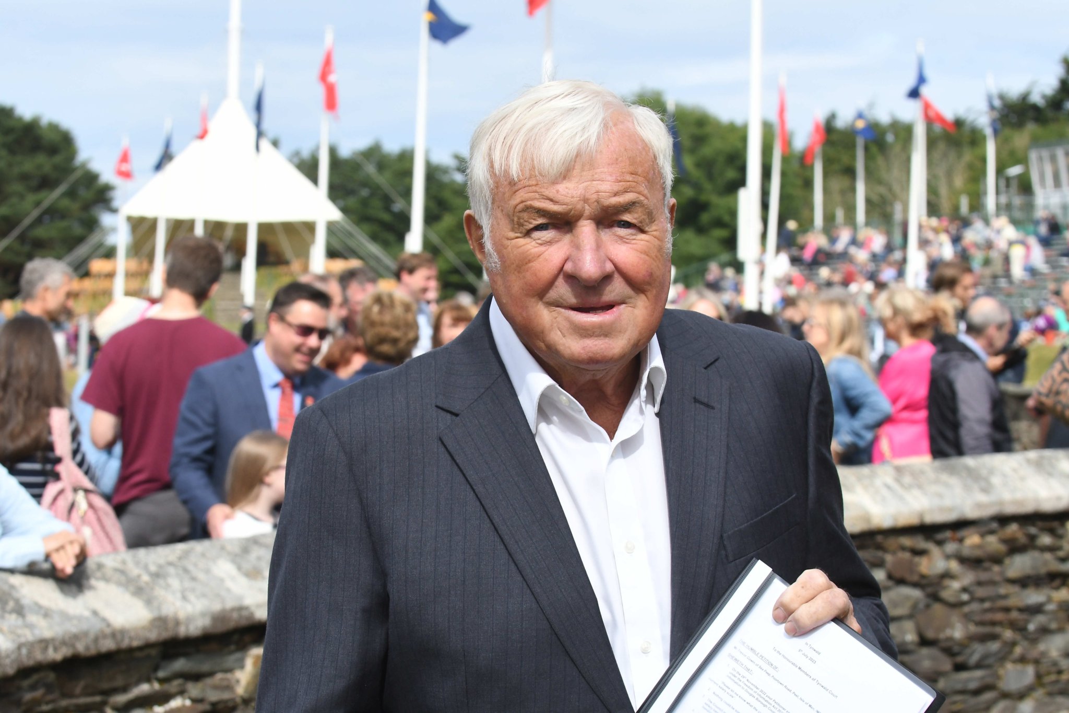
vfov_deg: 13.0
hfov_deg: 19.5
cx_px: 534
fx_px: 3117
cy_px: 356
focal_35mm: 105
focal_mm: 70
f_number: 16
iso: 800
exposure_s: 1/1000
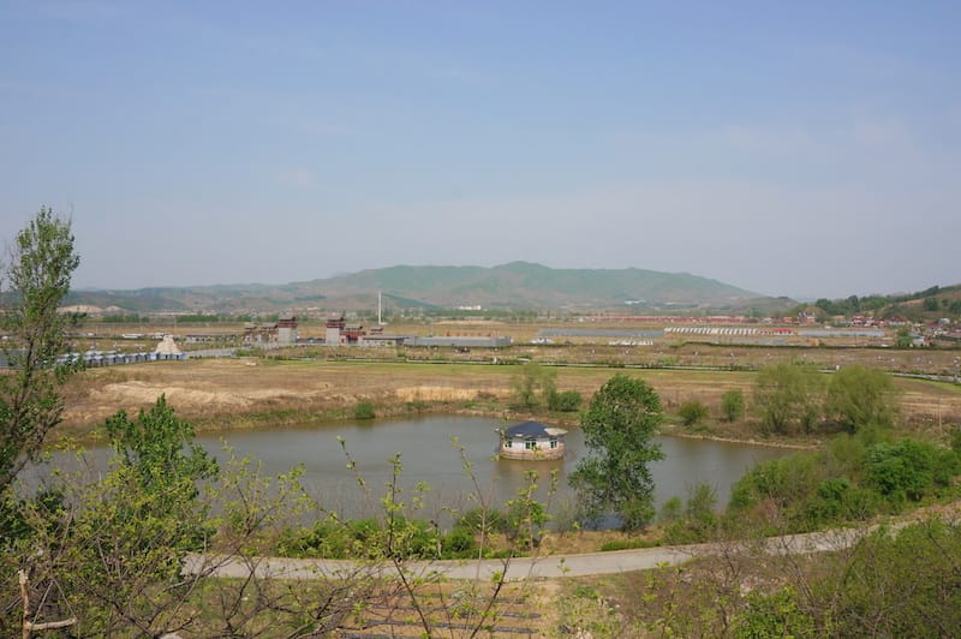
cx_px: 480
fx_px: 880
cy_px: 320
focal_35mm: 33
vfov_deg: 39.9
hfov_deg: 57.3
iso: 100
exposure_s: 1/160
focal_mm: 22
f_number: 13
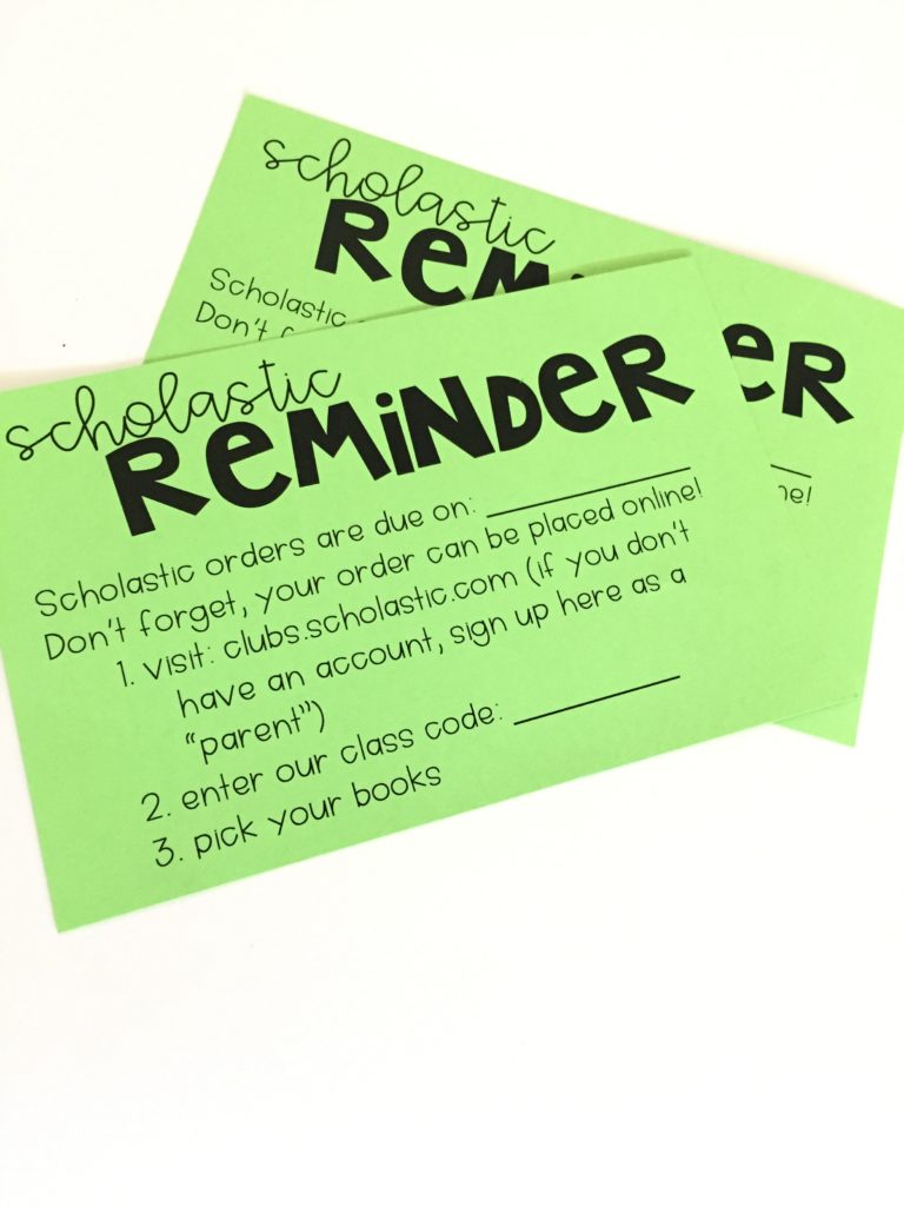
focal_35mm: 29
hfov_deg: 48.2
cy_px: 603
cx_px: 452
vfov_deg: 61.7
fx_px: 1010
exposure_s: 1/30
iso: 250
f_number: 2.2
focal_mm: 4.15
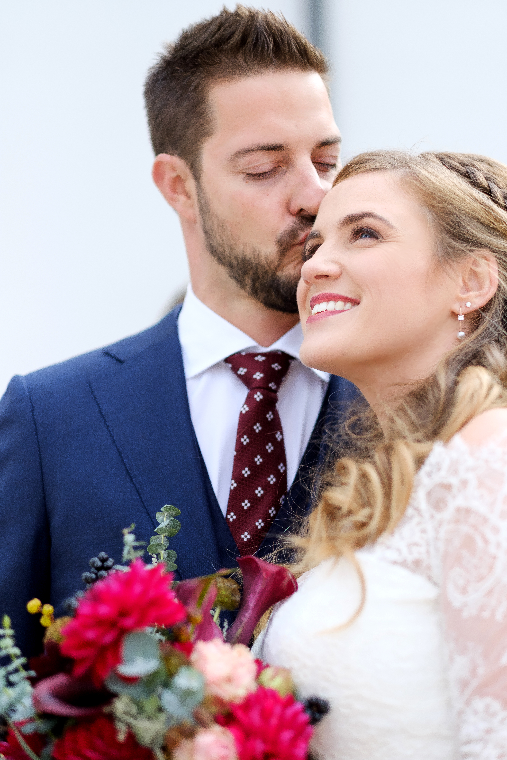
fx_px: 1774
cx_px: 254
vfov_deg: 24.2
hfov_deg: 16.3
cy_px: 380
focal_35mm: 84
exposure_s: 1/8000
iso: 800
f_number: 1.4
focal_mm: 56
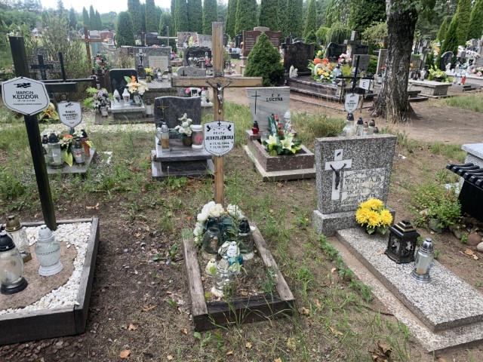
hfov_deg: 67.3
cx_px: 242
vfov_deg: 53.1
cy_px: 181
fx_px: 363
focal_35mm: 26
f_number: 1.8
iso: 25
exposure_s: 1/196
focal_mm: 4.25
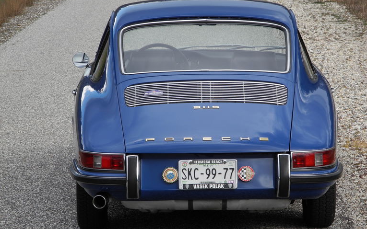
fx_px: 1840
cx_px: 184
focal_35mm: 184
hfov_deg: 11.4
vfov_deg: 7.1
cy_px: 120
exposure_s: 1/228
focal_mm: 37
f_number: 5.6
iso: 100
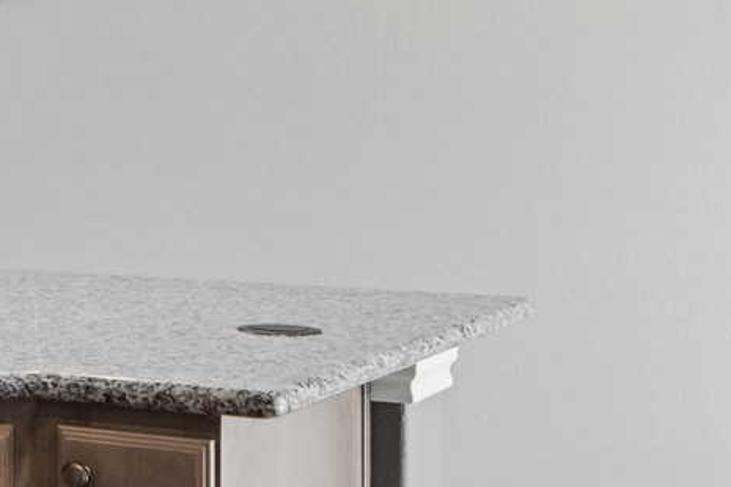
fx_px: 2010
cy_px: 176
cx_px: -506
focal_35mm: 99
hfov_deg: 17.5
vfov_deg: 13.8
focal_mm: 16
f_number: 2.8
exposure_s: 1/30
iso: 200
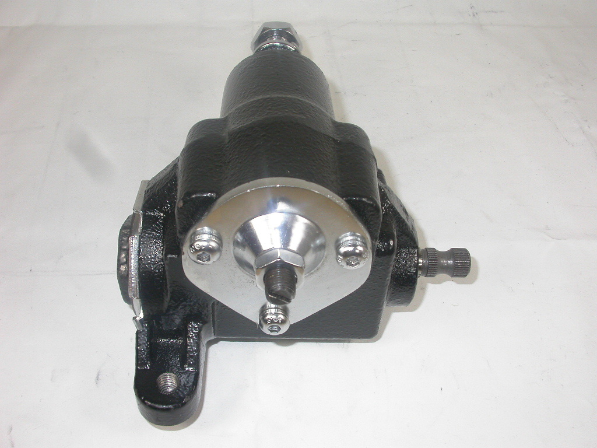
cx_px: 298
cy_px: 224
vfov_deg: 37.7
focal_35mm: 38
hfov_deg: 49.0
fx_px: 655
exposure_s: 1/108
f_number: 4.2
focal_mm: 7.85
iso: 100
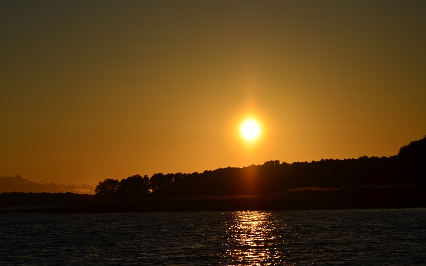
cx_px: 174
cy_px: 155
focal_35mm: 128
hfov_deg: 16.3
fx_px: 1486
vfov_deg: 10.2
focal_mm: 70
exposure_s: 1/8000
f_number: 4.5
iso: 100
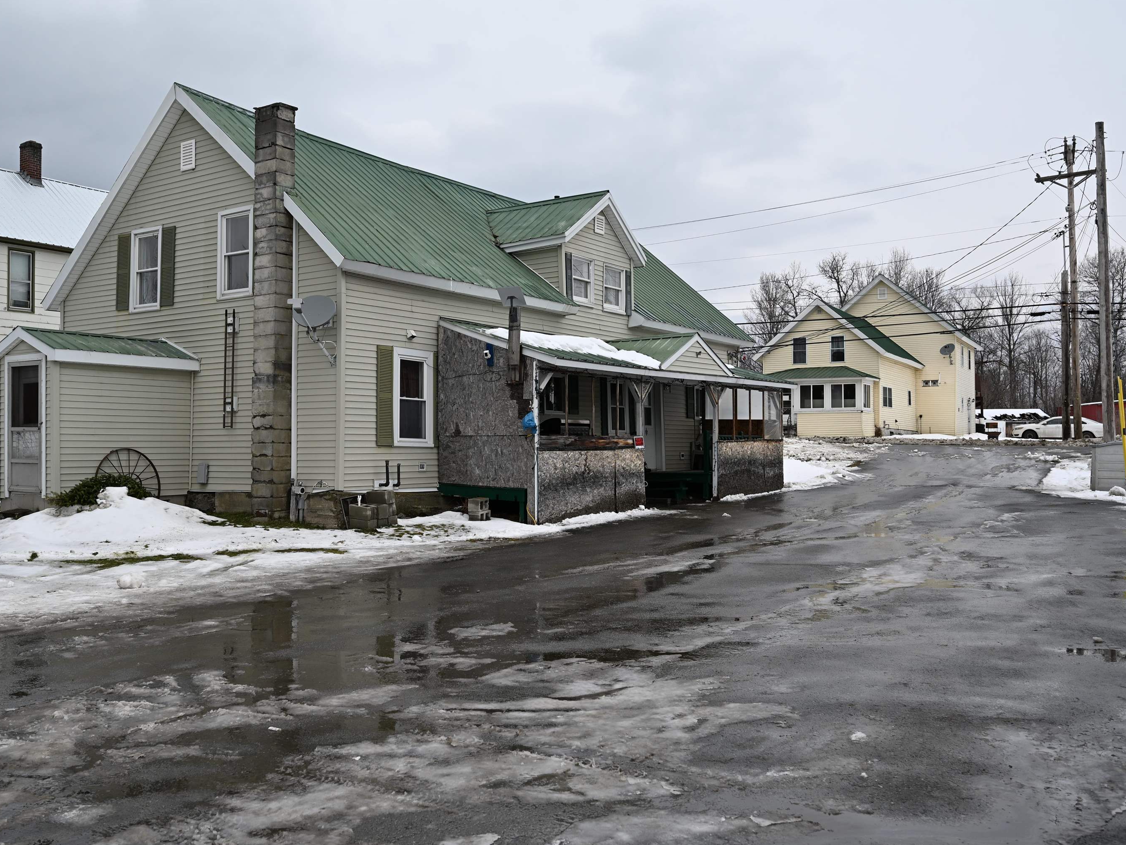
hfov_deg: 55.2
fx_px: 1074
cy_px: 428
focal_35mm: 33
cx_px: 485
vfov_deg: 43.0
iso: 100
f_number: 6.3
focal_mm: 30
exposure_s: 1/320
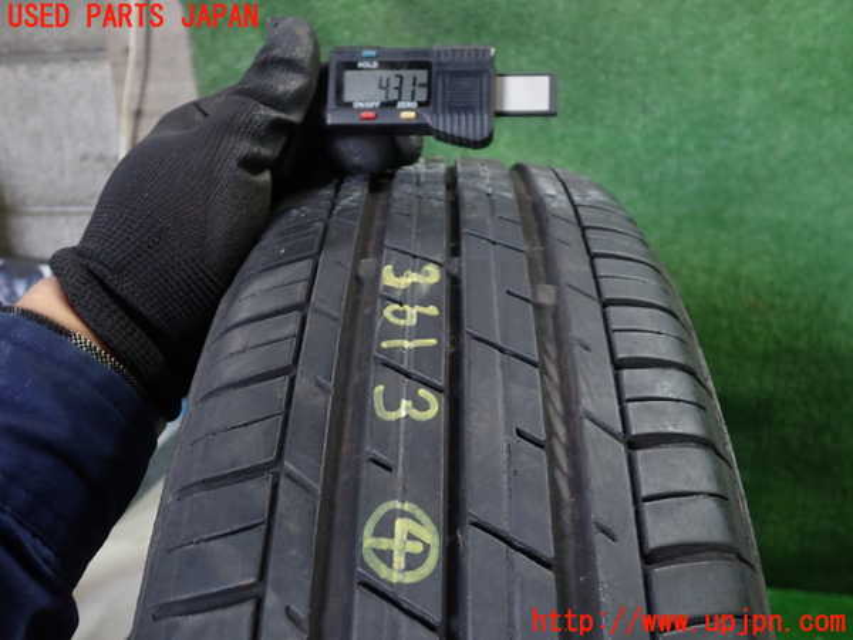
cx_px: 426
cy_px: 320
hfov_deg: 60.0
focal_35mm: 30
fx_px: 739
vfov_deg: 46.8
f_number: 2.3
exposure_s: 1/30
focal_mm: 5.4
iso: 200
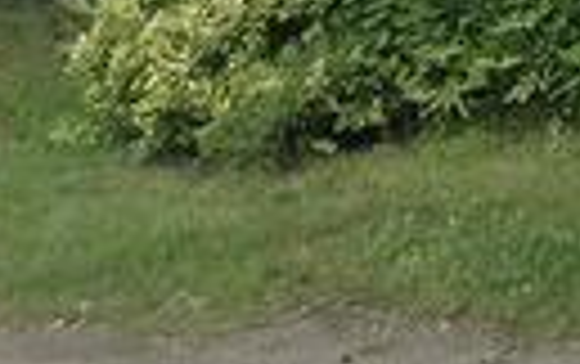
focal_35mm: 217
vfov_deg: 5.8
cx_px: 1380
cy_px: -625
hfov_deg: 8.8
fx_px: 3435
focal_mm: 3.3
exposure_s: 1/219
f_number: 2.4
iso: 32
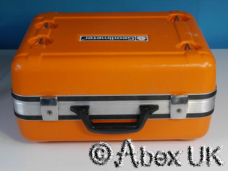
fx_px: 422
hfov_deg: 30.3
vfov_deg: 22.9
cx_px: 114
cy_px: 86
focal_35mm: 64
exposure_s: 1/2.5
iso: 800
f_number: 22
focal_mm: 32
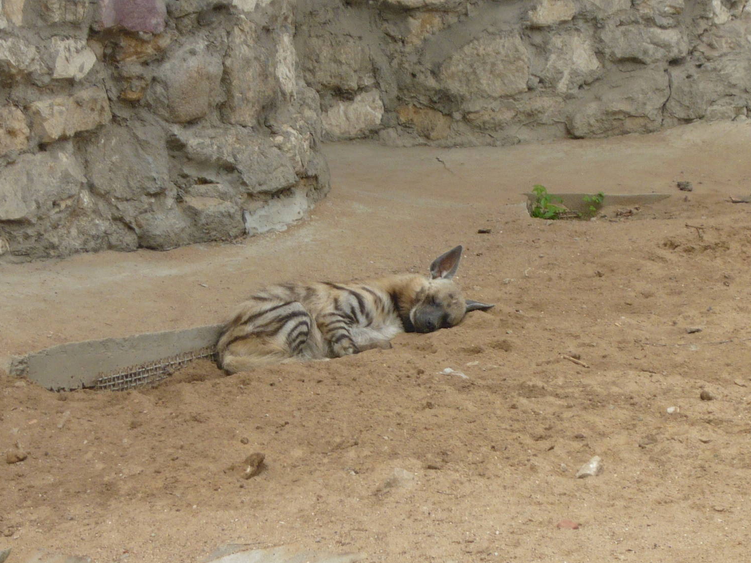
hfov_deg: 11.5
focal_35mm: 172
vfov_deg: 8.6
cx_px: 378
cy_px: 270
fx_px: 3732
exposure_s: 1/250
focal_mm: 16.5
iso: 100
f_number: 5.1
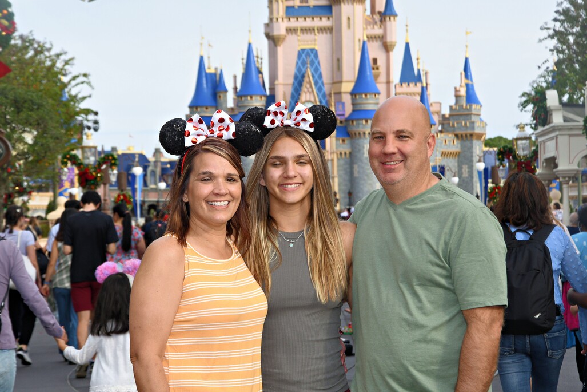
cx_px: 294
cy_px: 196
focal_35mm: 120
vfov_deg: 11.4
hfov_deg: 17.1
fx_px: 1957
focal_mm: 80
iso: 400
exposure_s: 1/250
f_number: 10
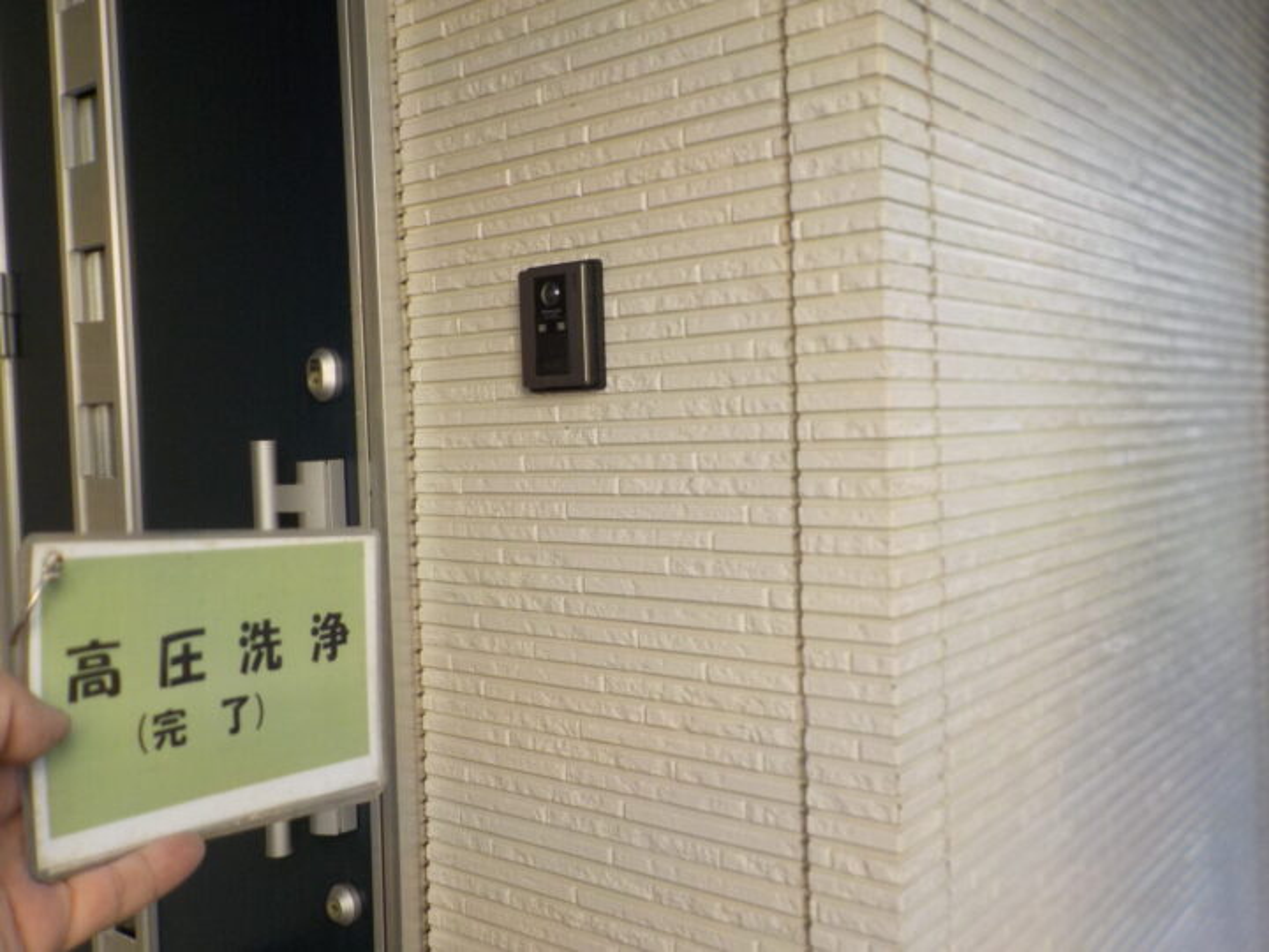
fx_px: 1100
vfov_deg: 46.8
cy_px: 476
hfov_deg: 60.0
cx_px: 634
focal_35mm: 30
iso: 125
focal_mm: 4.1
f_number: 3.3
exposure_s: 1/125
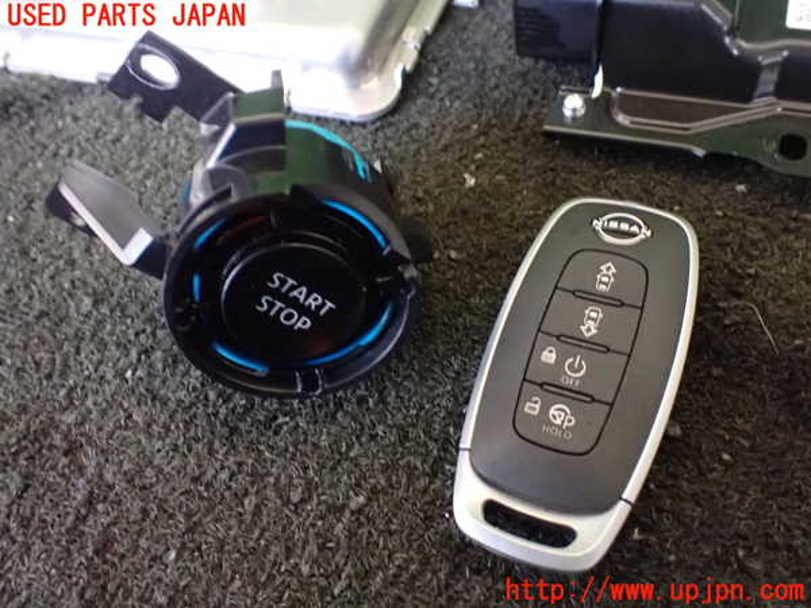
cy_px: 304
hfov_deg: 60.0
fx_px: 703
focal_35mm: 30
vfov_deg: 46.8
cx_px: 406
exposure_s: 1/20
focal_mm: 5.4
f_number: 2.3
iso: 1600
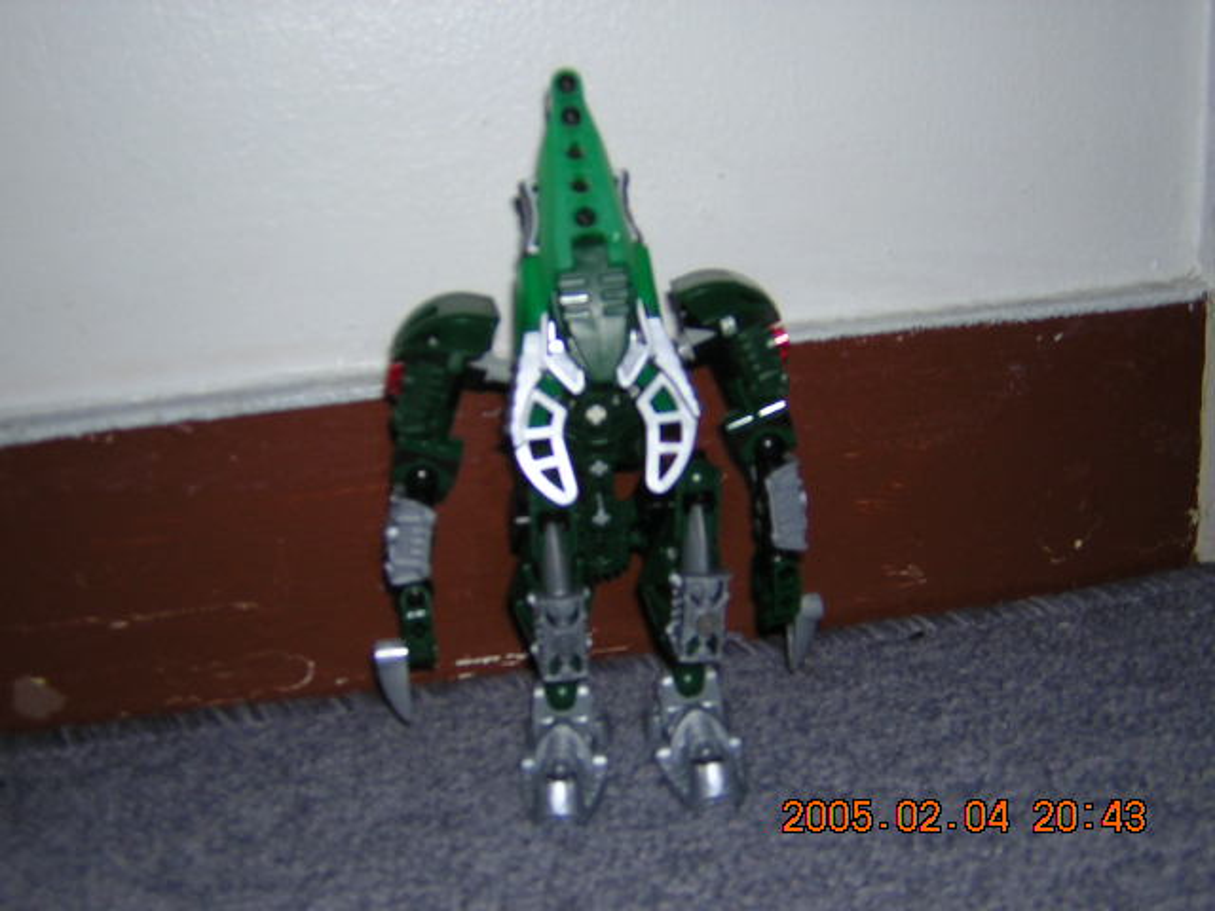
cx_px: 608
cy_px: 456
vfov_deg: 33.6
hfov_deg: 43.9
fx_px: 1509
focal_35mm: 43
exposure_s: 1/60.1
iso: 100
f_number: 2.8
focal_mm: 5.6
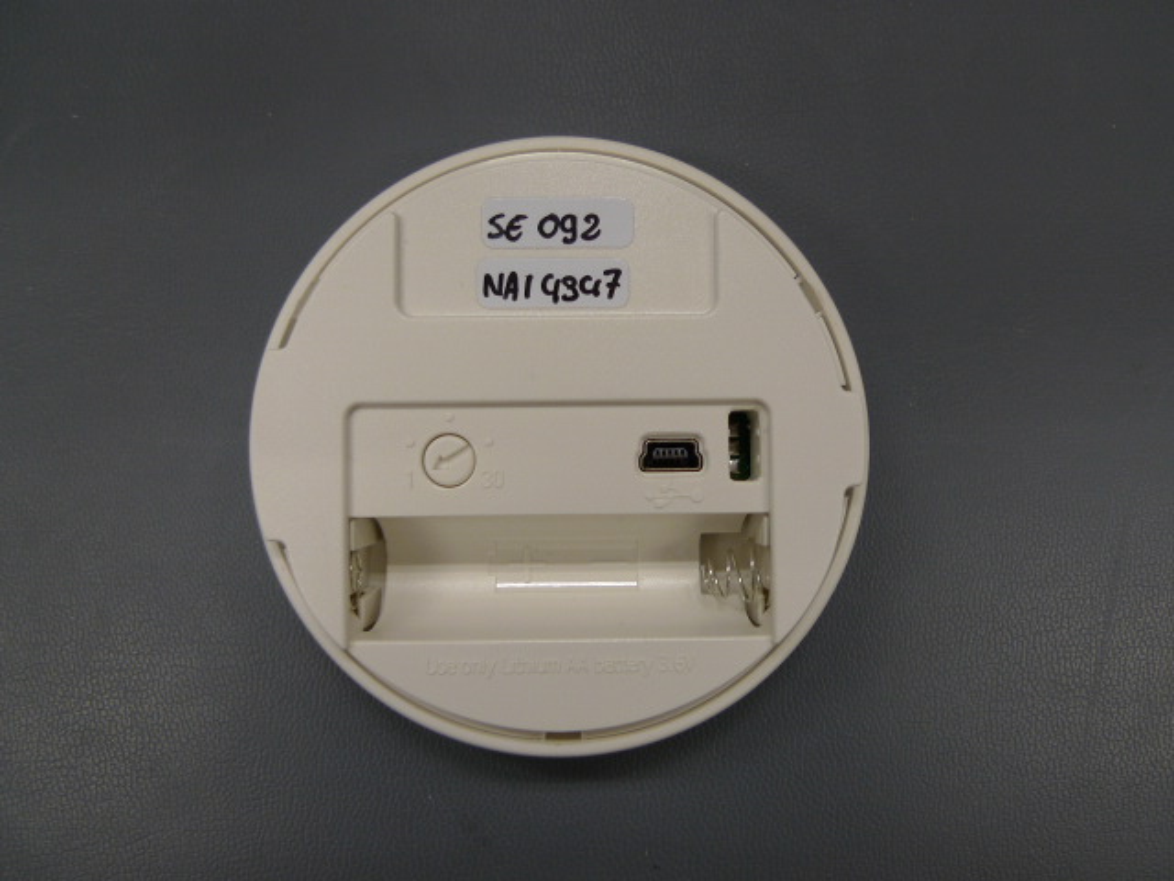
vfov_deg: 56.8
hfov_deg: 71.6
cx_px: 587
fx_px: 814
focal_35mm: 24
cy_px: 440
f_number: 2
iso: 80
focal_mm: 5.1
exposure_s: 1/50
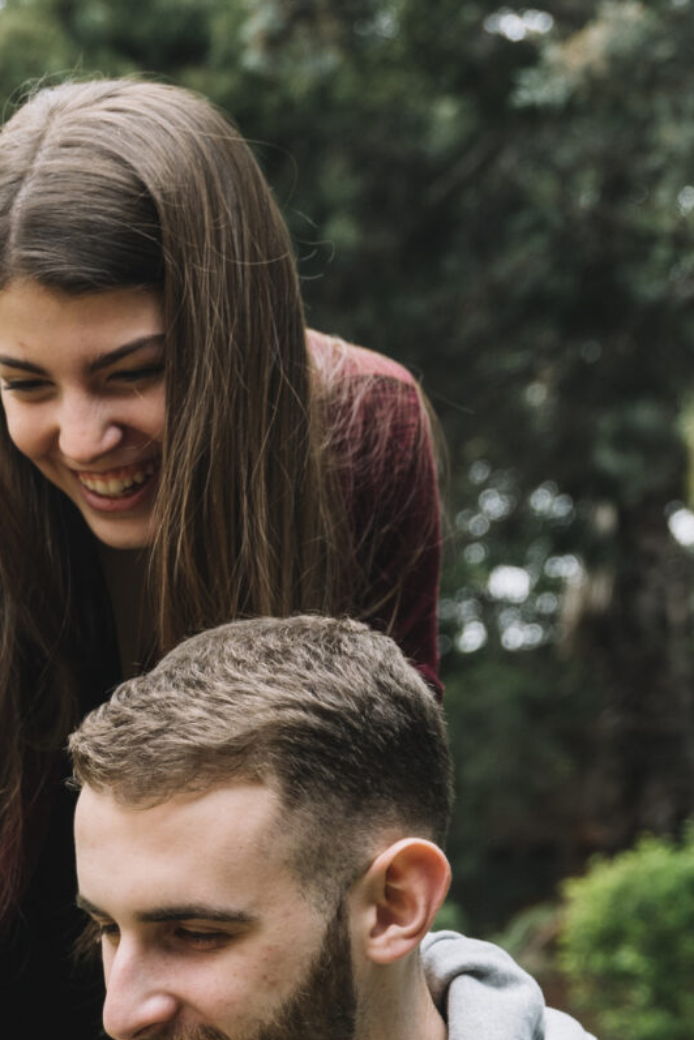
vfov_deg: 12.1
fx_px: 4825
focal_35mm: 167
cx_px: -119
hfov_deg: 8.2
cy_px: 1170
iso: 250
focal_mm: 52
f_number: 4
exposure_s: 1/200
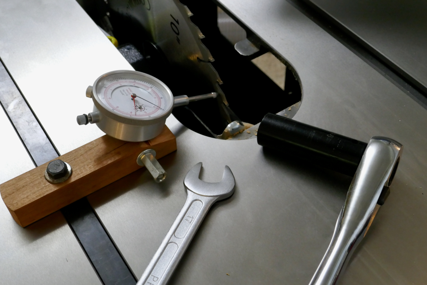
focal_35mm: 44
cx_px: 214
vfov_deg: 30.5
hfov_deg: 44.5
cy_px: 142
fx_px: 522
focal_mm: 16.2
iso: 1250
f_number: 5.6
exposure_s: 1/80
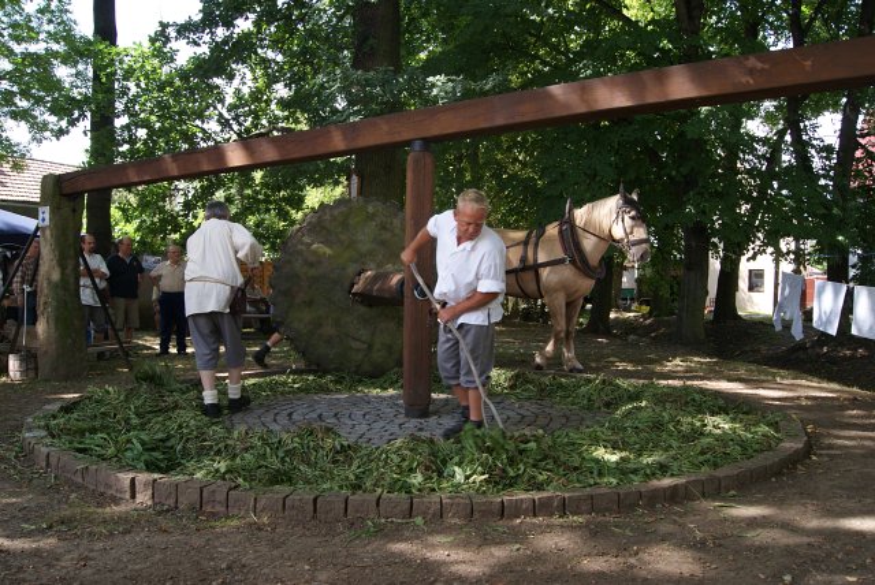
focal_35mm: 30
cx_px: 438
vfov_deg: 43.7
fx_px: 730
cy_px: 292
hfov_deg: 61.9
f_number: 5.6
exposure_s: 1/50
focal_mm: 20
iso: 100
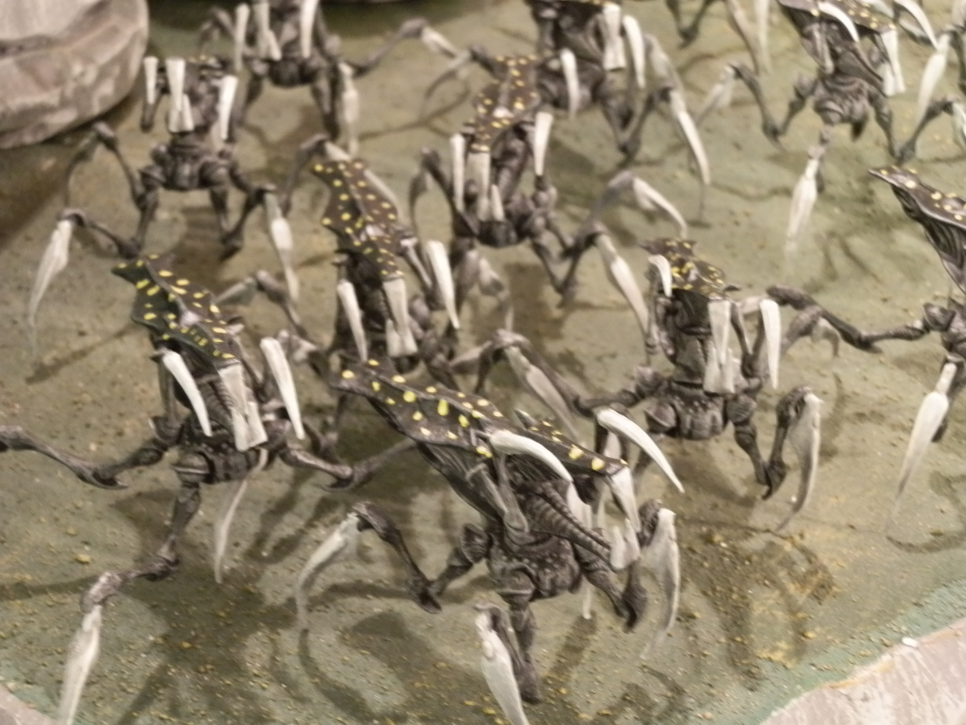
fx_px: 1702
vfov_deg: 24.0
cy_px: 362
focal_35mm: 61
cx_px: 483
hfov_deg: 31.7
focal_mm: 10.99
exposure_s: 1/5
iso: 400
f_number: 3.7
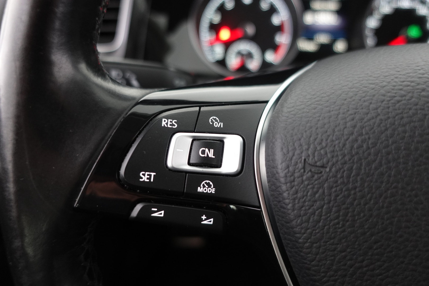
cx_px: 214
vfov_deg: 53.1
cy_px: 143
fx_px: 286
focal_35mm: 24
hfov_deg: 73.7
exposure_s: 1/20
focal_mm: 9.4
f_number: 1.8
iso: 800
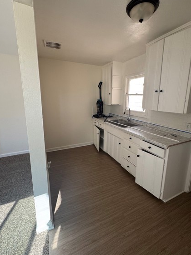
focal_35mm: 16
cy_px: 120
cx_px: 99
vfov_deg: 94.4
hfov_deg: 78.1
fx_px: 118
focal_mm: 2.22
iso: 160
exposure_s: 1/99
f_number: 2.2
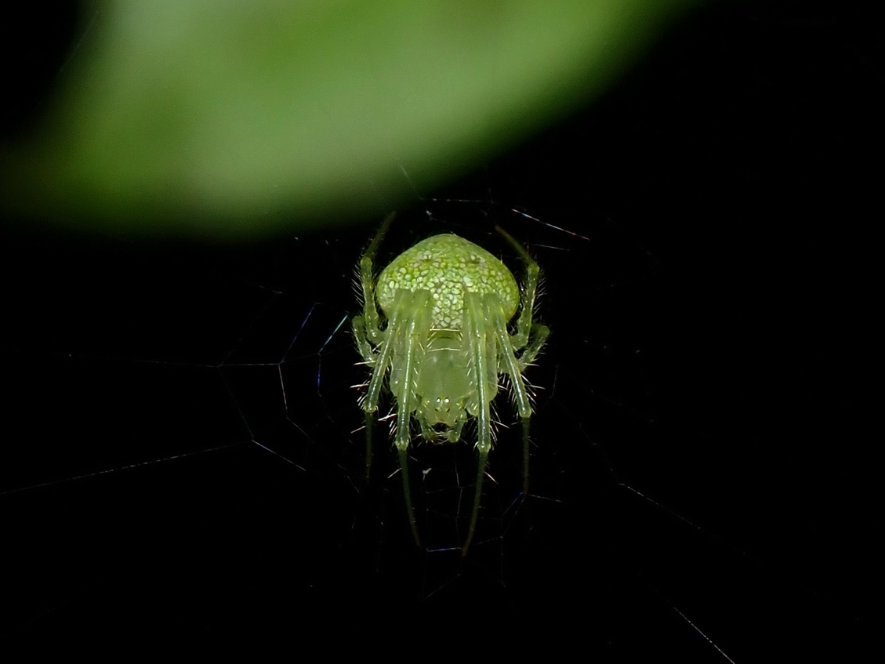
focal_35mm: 101
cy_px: 334
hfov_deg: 19.4
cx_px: 439
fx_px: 2582
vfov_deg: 14.7
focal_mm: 18
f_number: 6.3
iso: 200
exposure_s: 1/200
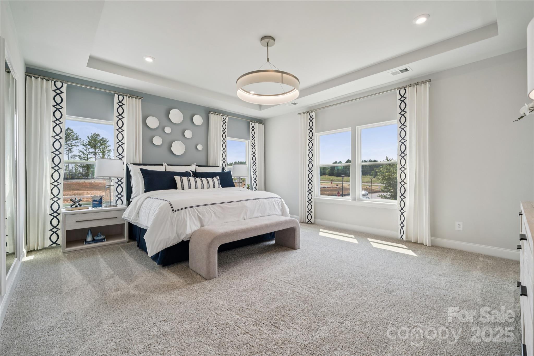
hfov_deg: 104.3
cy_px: 178
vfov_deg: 81.2
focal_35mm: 14
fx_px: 208
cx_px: 267
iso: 160
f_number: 7.1
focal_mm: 14
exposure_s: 1/60
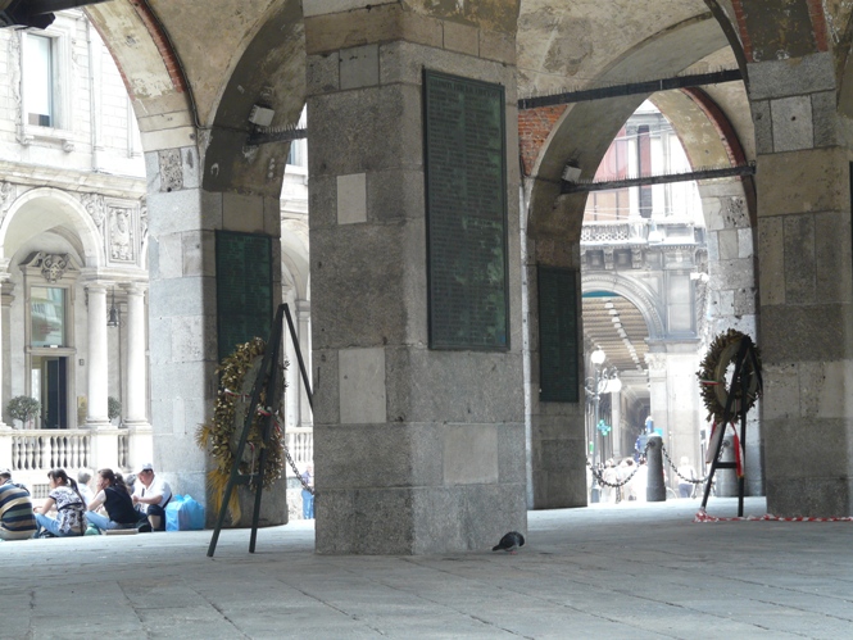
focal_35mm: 87
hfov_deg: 22.5
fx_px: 2144
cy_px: 320
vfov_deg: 17.0
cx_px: 426
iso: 125
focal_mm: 14.3
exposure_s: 1/50
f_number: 3.6
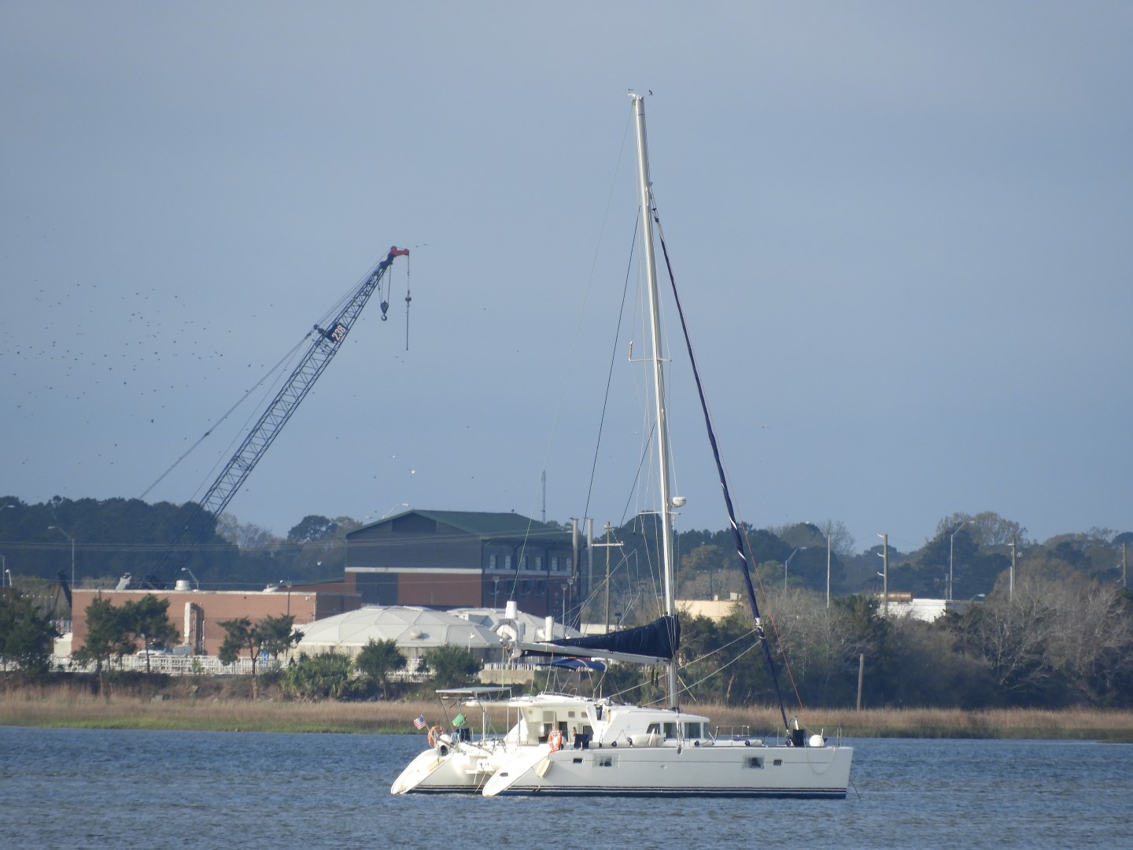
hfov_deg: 2.5
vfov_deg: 1.9
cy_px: 425
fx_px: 26184
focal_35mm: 800
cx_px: 566
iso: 100
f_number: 5.6
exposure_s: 1/500
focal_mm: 143.3
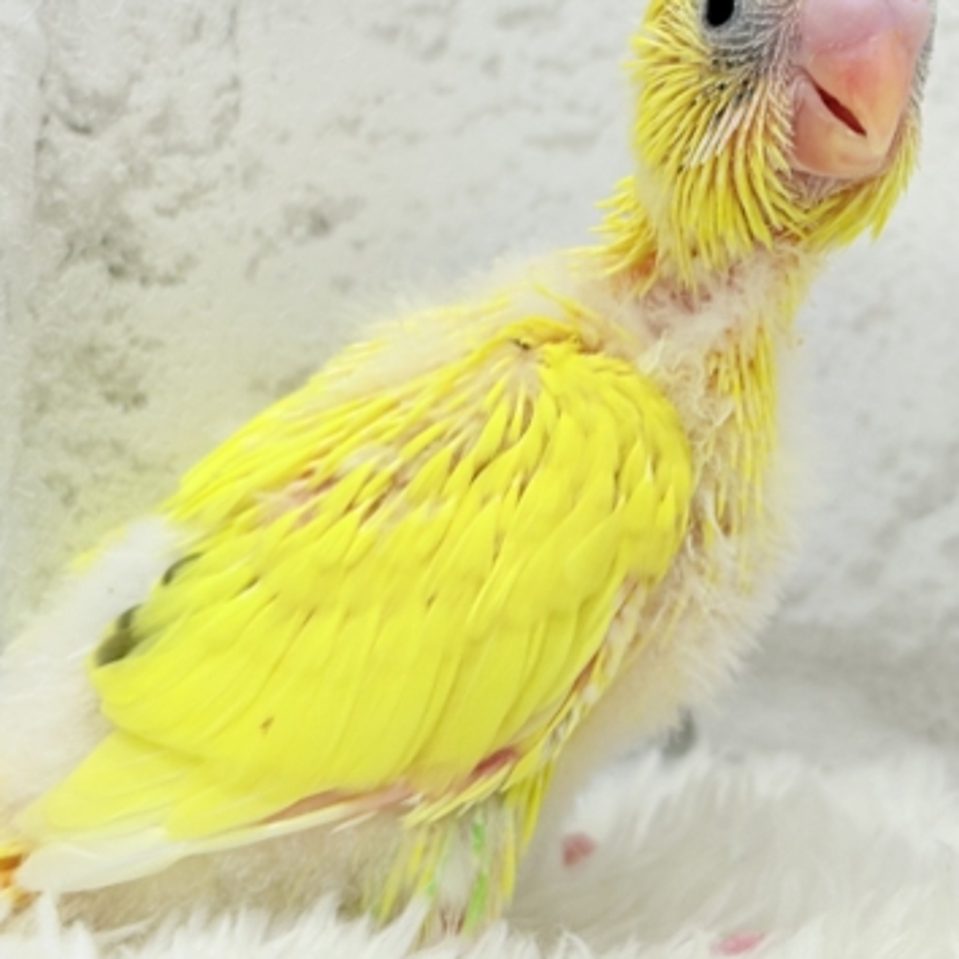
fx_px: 2602
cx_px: 707
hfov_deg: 20.7
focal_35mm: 83
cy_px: 328
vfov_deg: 20.8
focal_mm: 5.96
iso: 32
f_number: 1.6
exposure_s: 1/50
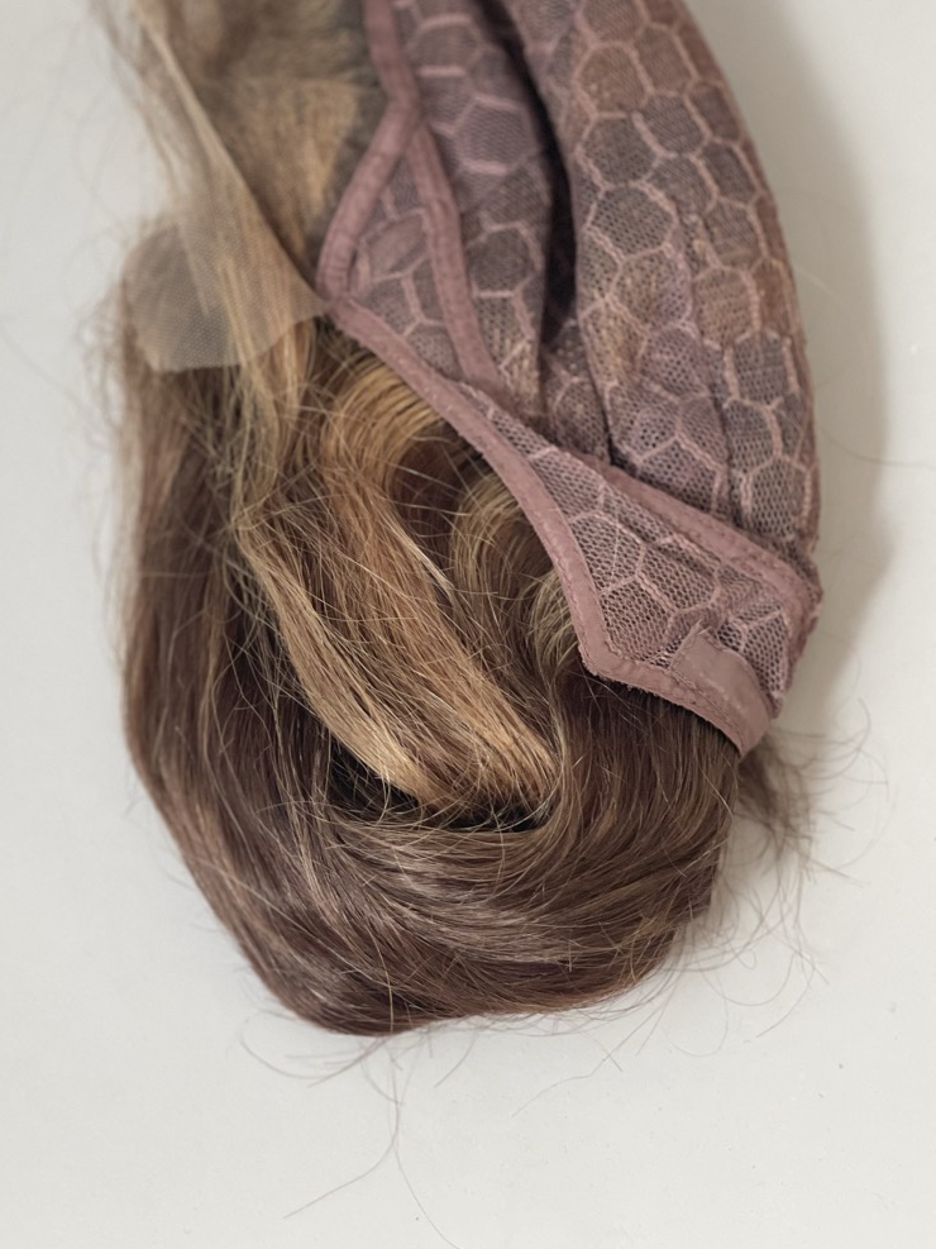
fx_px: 2993
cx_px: 367
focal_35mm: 83
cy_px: 524
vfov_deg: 23.5
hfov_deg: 17.8
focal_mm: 7.5
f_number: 2.2
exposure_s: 1/121
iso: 200
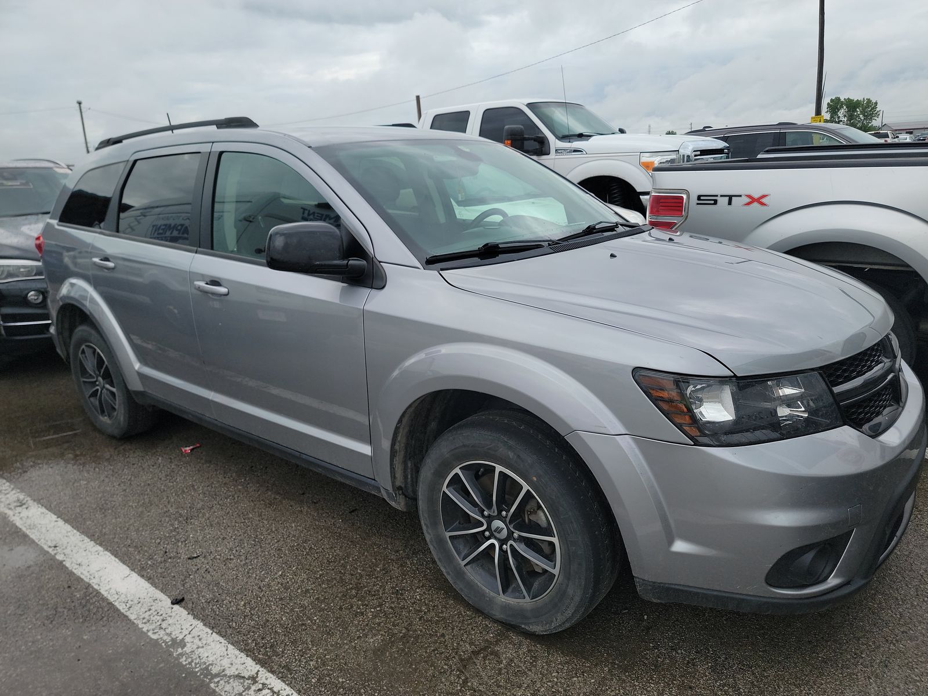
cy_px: 348
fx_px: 643
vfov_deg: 56.8
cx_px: 464
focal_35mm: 24
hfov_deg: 71.6
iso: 50
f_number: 1.8
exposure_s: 1/231
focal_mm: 6.7
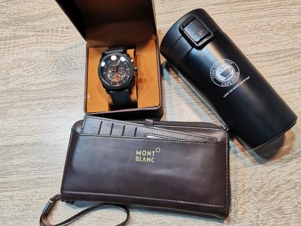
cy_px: 113
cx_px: 150
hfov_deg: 67.3
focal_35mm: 26
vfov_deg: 53.1
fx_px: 226
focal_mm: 4.75
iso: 100
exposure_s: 3
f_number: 1.8
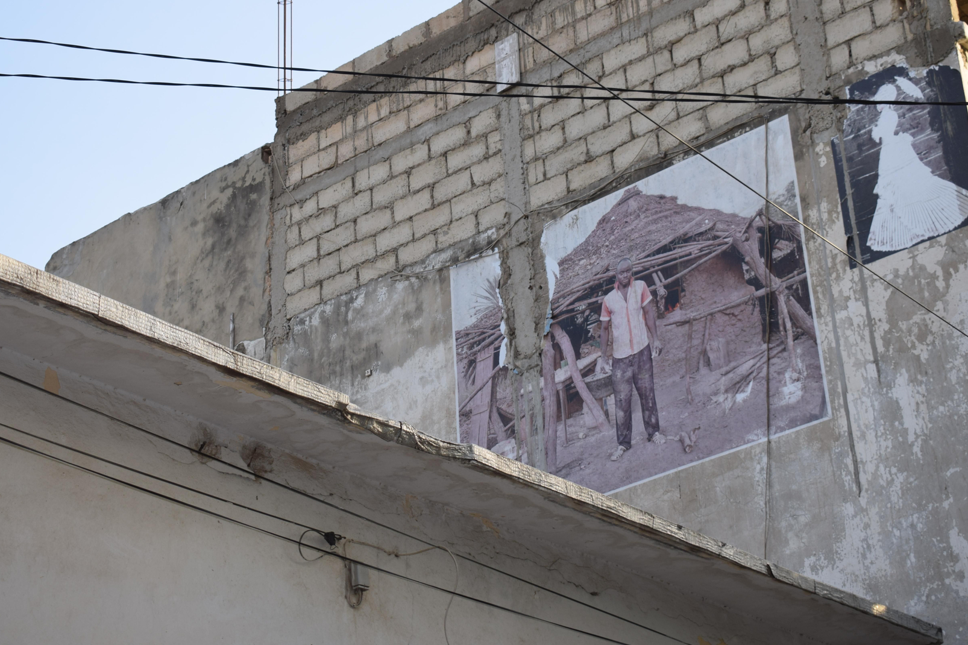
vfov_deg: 19.2
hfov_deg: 28.5
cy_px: 250
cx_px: 450
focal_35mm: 71
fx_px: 1909
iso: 110
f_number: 5.6
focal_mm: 38
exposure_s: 1/125
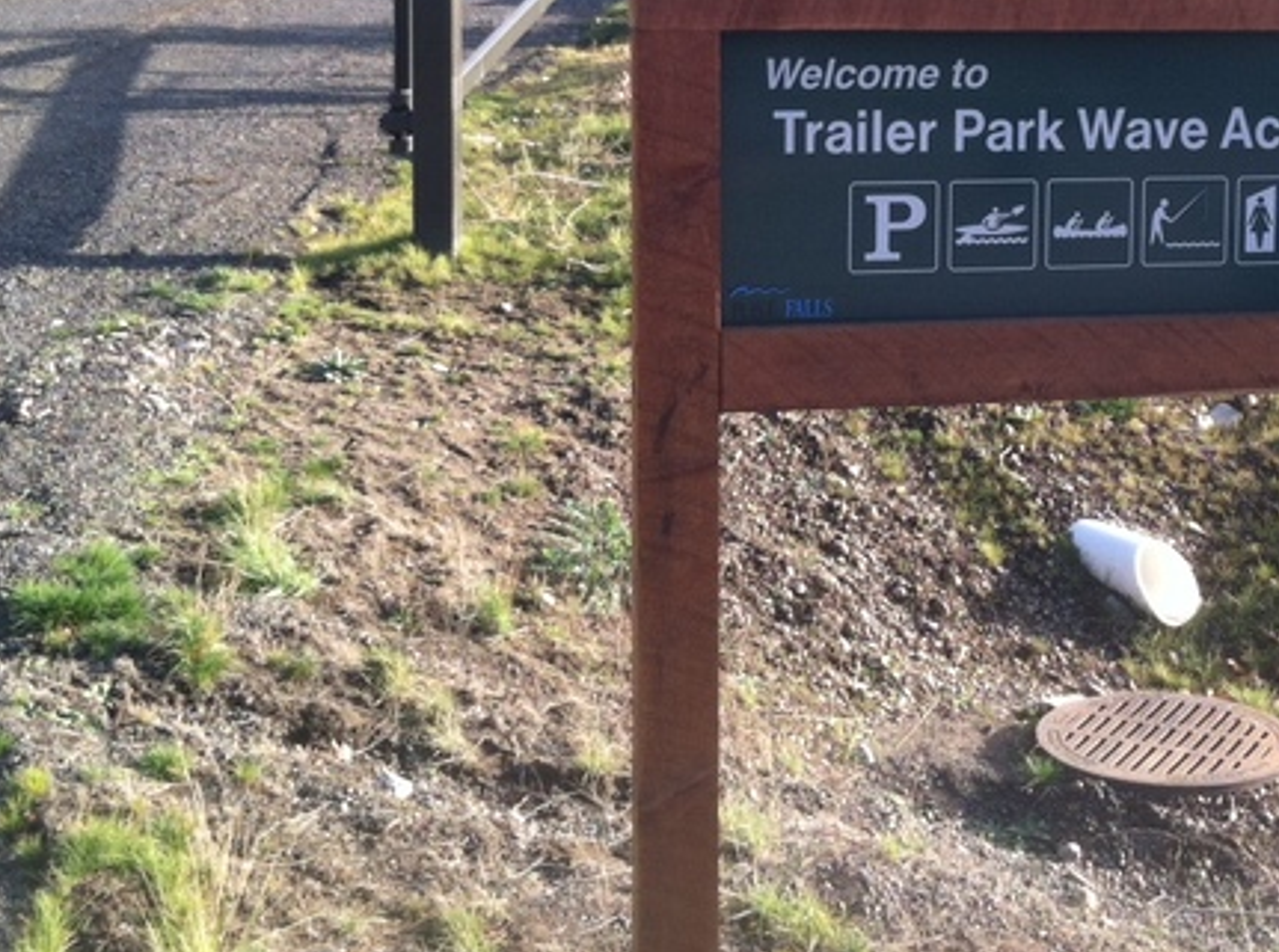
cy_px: 141
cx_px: 899
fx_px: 2396
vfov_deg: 22.1
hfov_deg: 29.6
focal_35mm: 65
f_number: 2.8
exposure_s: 1/219
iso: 80
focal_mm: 3.85
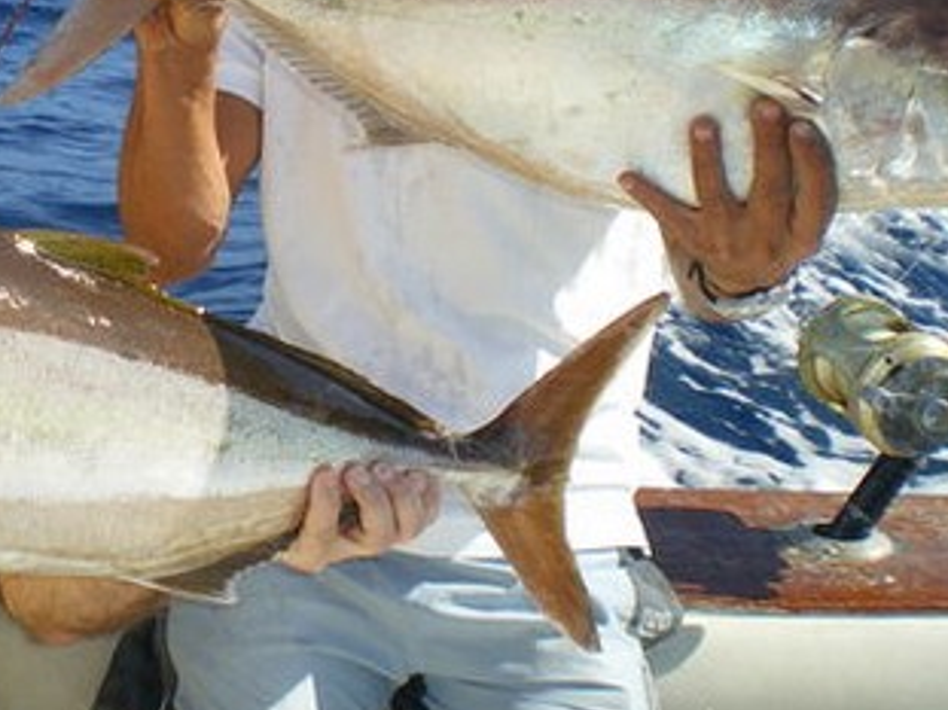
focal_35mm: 73
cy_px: 134
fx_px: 1998
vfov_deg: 19.9
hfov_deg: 26.3
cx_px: 216
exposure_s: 1/400
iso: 50
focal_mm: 6.3
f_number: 4.6
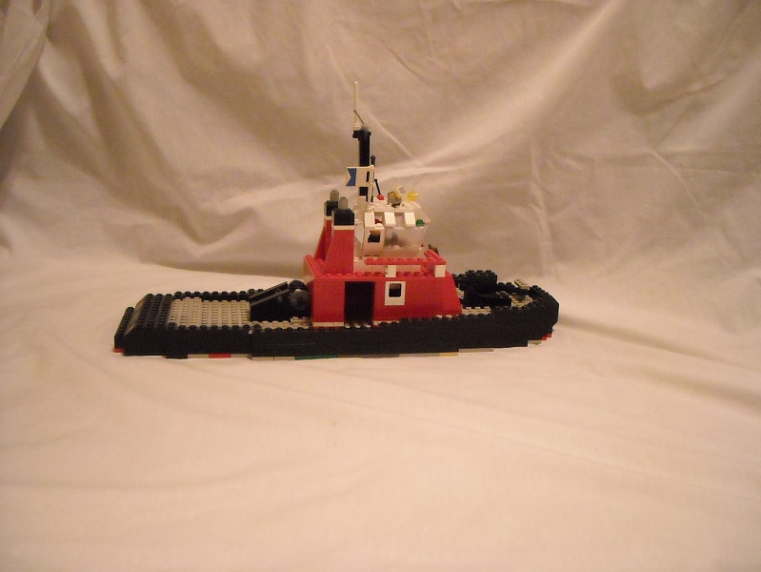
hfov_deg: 52.6
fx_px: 770
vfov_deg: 40.7
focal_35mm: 35
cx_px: 380
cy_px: 286
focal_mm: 5.7
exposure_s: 1/22
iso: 800
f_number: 2.8
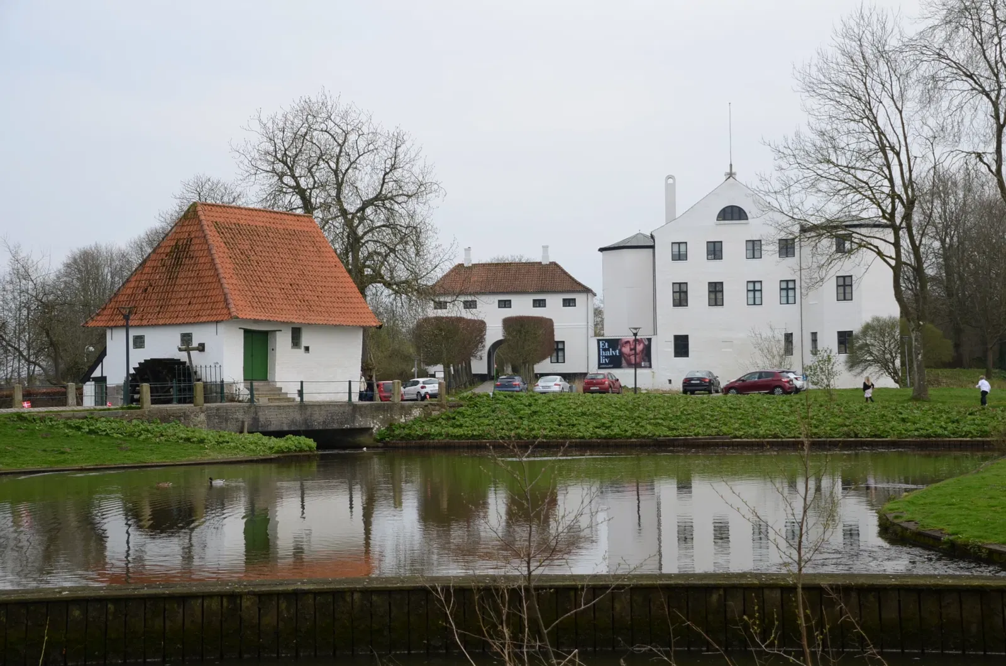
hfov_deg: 30.6
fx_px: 1840
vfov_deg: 20.5
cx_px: 503
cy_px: 333
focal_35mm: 66
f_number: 7.1
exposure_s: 1/320
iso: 160
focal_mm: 44
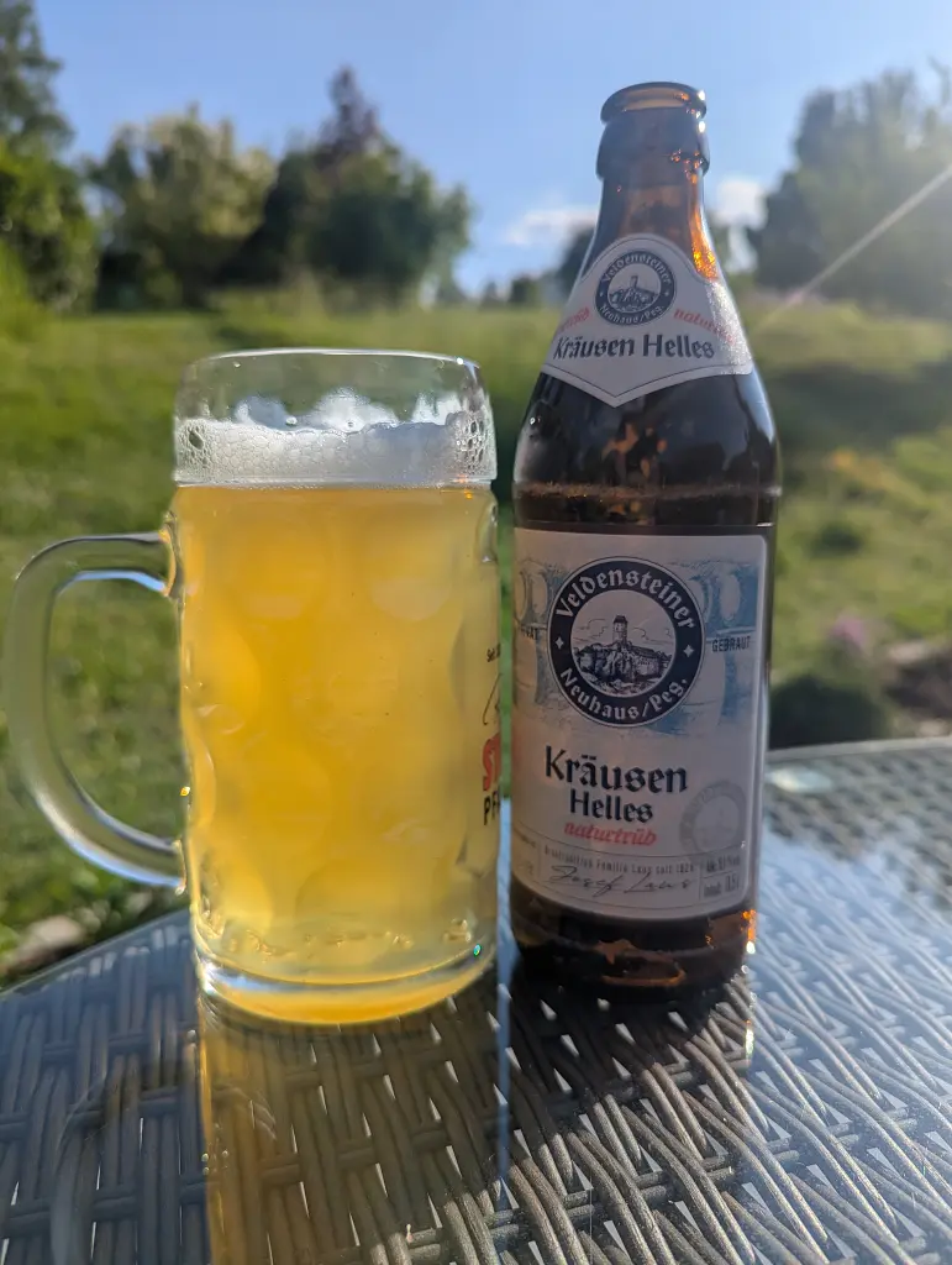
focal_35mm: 24
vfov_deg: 71.5
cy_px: 632
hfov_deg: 56.9
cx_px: 476
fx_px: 878
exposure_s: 1/3425
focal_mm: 6.81
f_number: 1.85
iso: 41
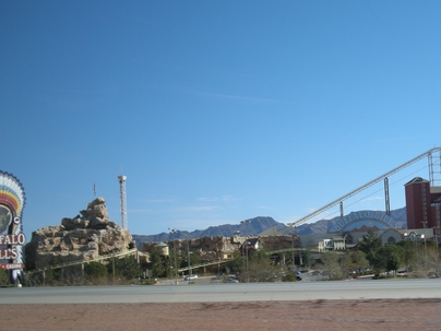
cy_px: 229
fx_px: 701
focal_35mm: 55
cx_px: 299
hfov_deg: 34.6
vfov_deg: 26.4
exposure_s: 1/282
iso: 64
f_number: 2.8
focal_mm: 7.9
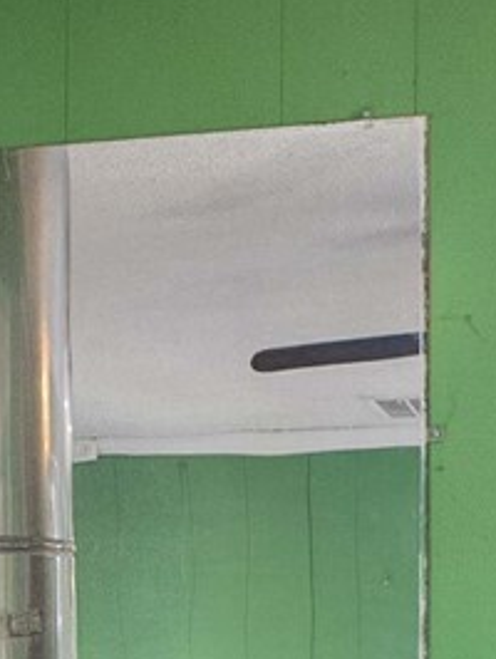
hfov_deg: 9.7
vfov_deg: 12.8
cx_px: -363
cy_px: 966
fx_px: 2804
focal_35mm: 147
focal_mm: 24
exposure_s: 1/1.25
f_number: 7.1
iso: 1000
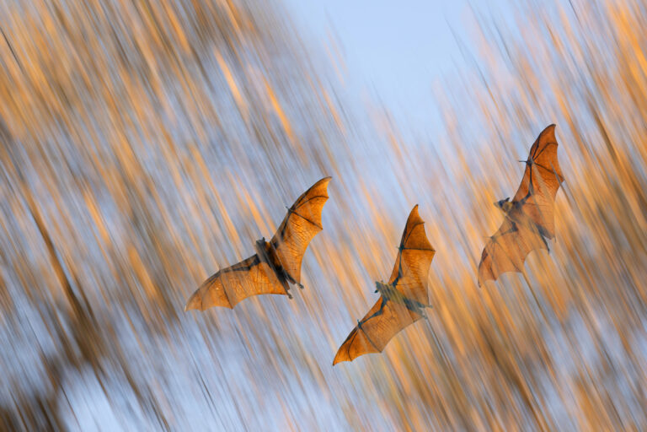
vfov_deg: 6.9
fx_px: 3594
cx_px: 324
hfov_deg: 10.3
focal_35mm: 200
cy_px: 216
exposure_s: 1/30
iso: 200
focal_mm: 200
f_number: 20
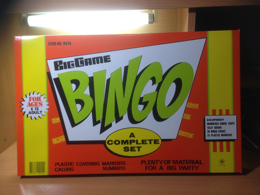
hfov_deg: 55.4
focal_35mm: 33
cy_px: 98
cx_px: 130
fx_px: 248
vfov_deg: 42.9
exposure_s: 1/24
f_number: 2.4
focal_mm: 4.12
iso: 50
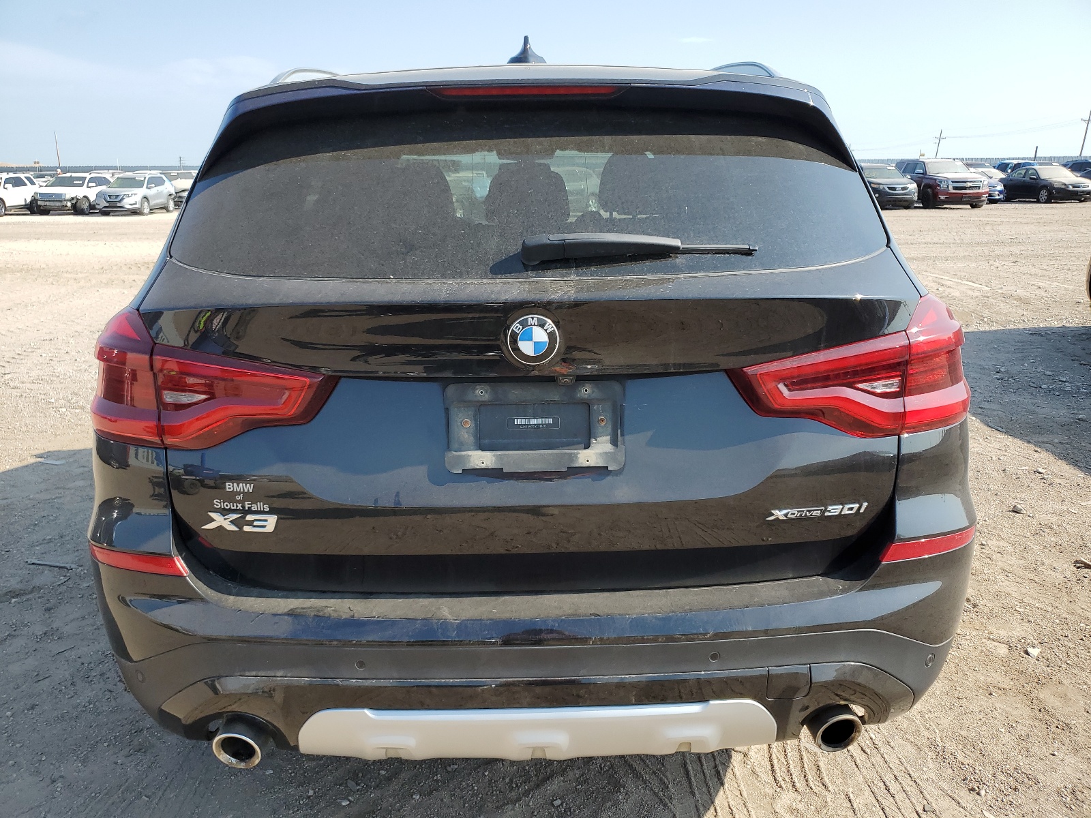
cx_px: 546
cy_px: 409
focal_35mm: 26
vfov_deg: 53.1
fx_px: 819
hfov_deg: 67.3
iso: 50
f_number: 1.5
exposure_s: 1/1429
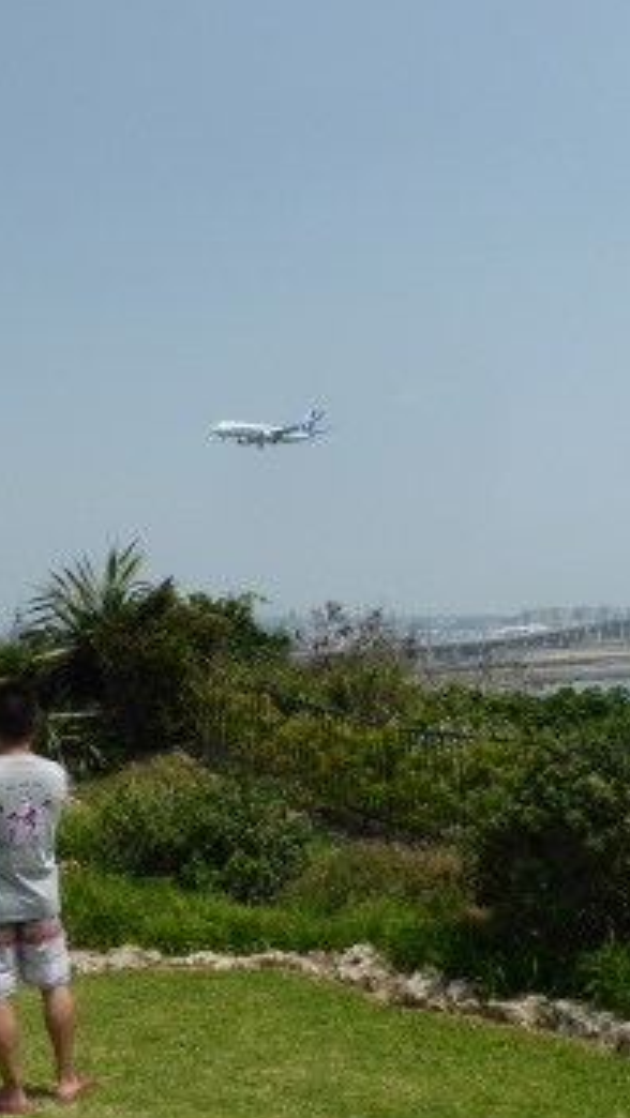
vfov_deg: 44.6
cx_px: 270
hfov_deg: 26.0
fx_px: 1365
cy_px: 554
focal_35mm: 46
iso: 100
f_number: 3.6
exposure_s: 1/1600
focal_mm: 5.4
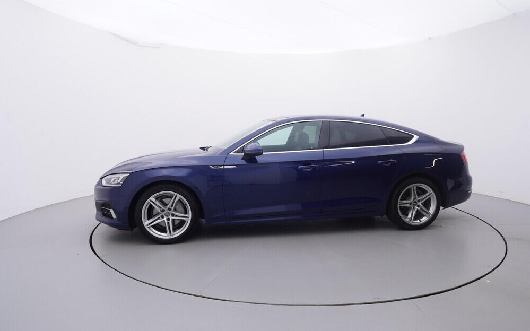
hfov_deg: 75.9
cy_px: 169
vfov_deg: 52.0
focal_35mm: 24
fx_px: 340
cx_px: 267
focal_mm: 15
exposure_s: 1/80
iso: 200
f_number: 5
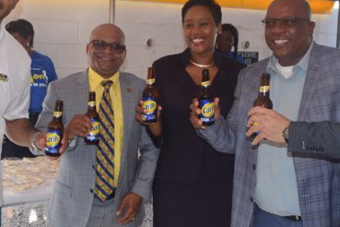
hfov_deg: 32.9
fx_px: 576
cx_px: 184
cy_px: 110
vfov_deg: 22.3
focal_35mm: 61
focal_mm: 20
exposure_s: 1/160
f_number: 6.3
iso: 100
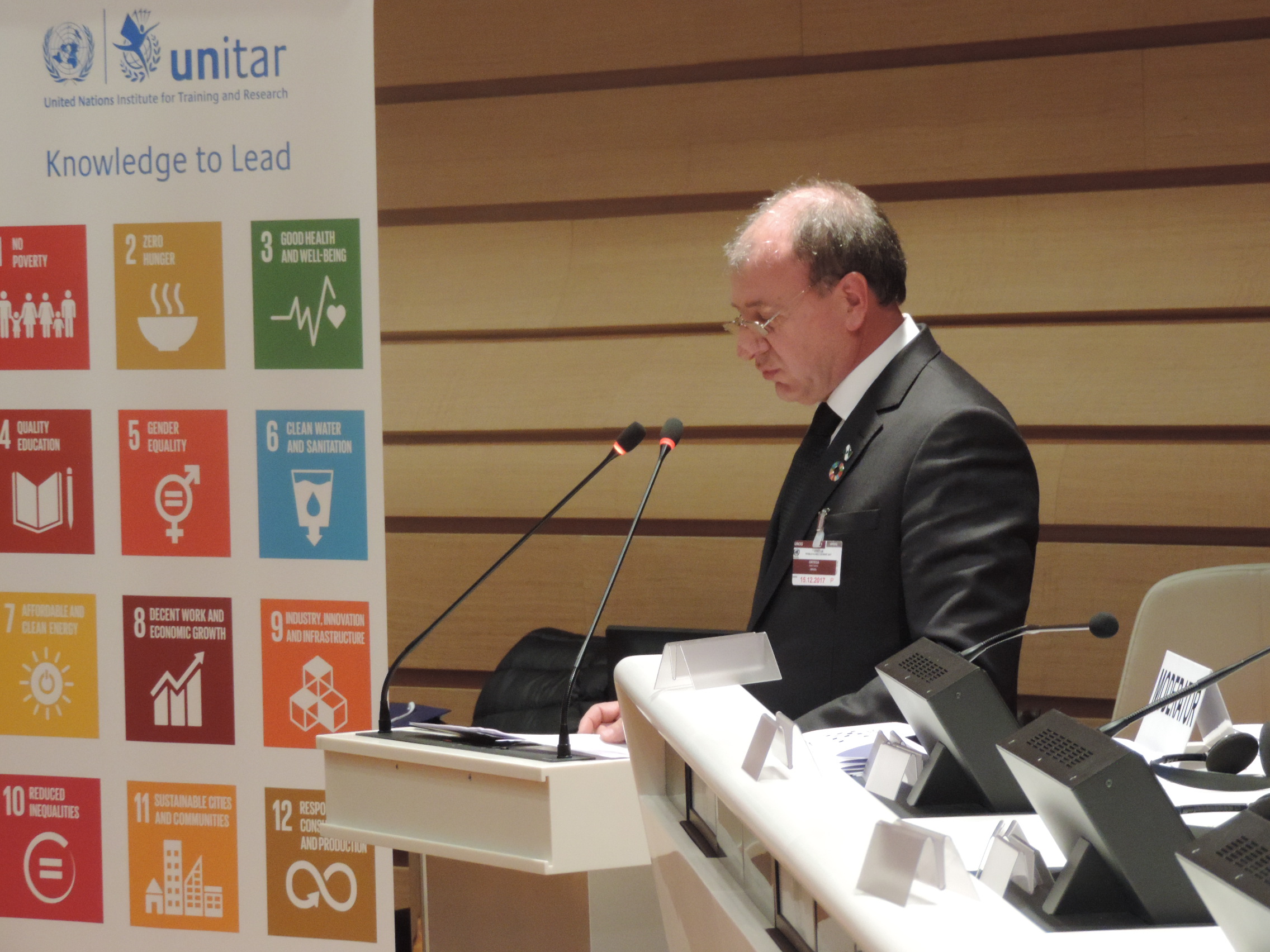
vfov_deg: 8.7
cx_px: 635
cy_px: 476
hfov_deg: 11.6
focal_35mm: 170
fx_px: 6237
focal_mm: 30.3
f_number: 4.5
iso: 800
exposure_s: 1/30
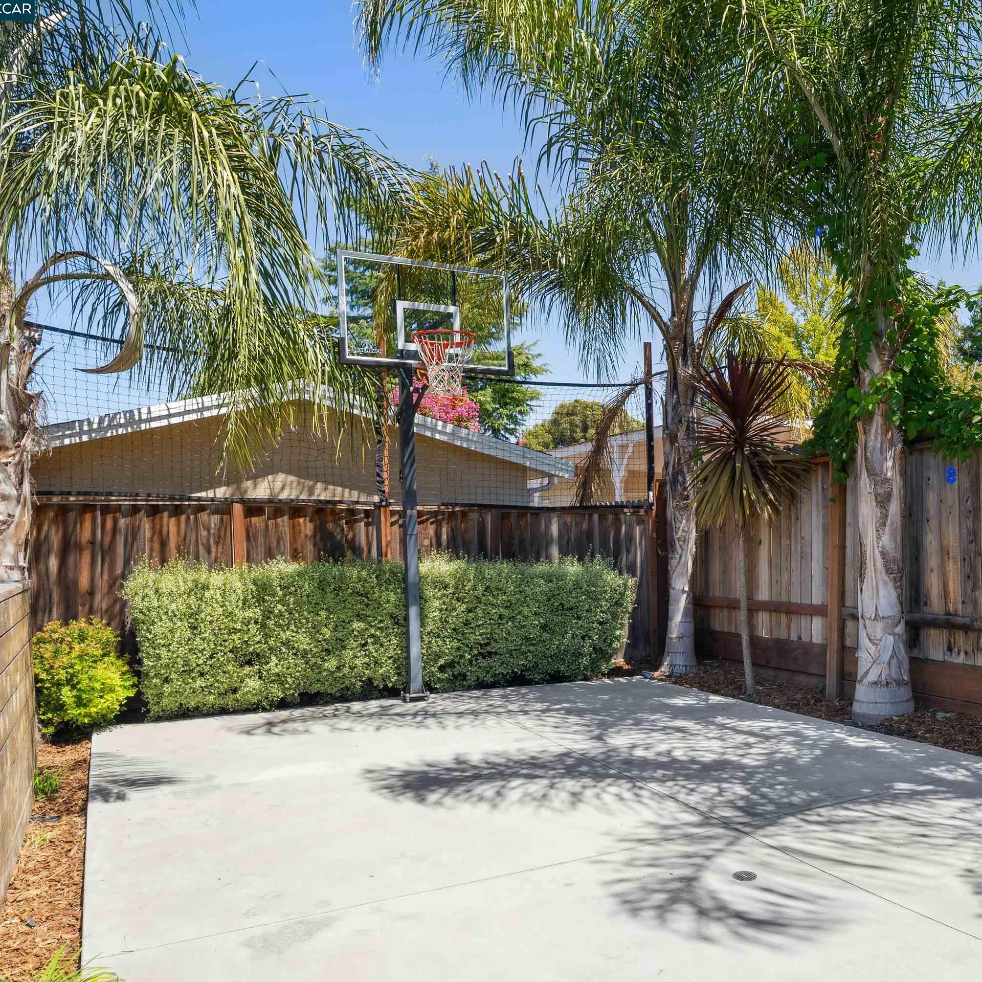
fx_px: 834
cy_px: 497
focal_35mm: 26
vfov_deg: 60.9
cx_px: 688
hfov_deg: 58.9
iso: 100
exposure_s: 1/125
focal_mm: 20
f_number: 8
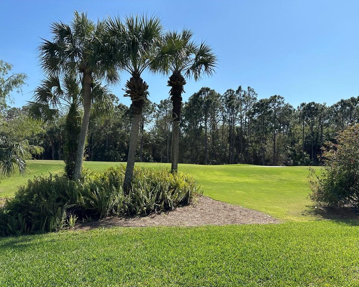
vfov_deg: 54.9
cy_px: 148
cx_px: 190
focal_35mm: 26
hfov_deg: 66.0
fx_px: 276
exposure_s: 1/4184
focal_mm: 6.86
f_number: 1.78
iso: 80
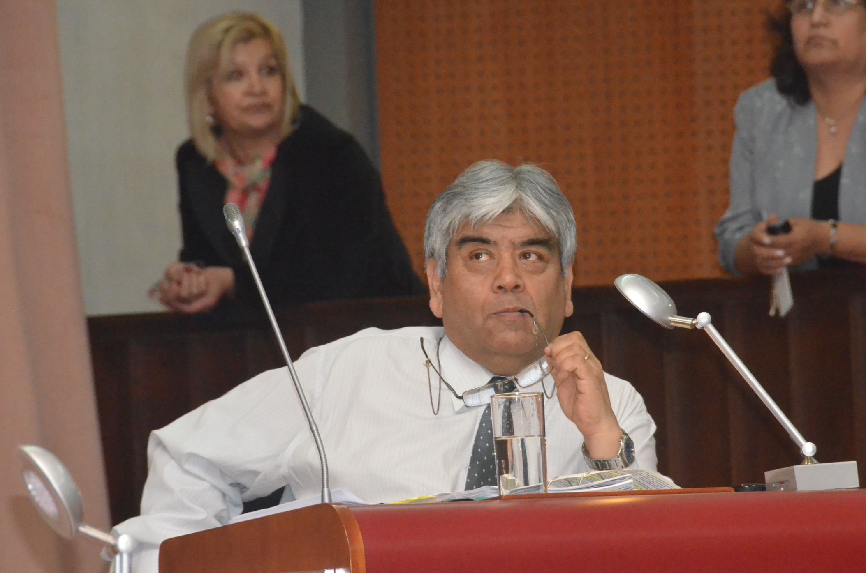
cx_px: 472
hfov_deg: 5.9
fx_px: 8426
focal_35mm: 351
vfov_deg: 3.9
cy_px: 328
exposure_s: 1/60
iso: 6400
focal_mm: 200
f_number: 8
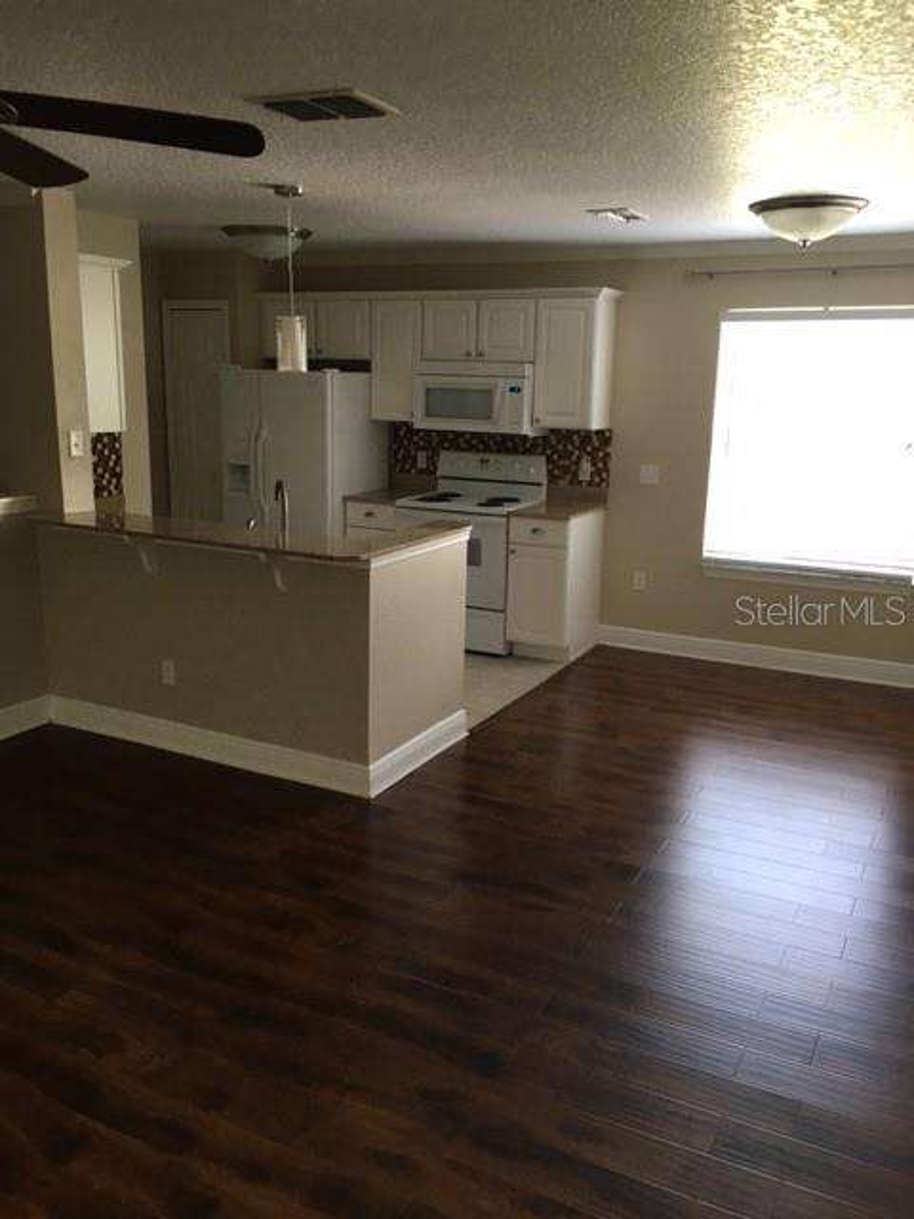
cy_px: 610
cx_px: 457
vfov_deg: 61.7
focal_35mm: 29
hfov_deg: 48.2
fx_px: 1021
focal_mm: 4.15
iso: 80
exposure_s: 1/30
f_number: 2.2
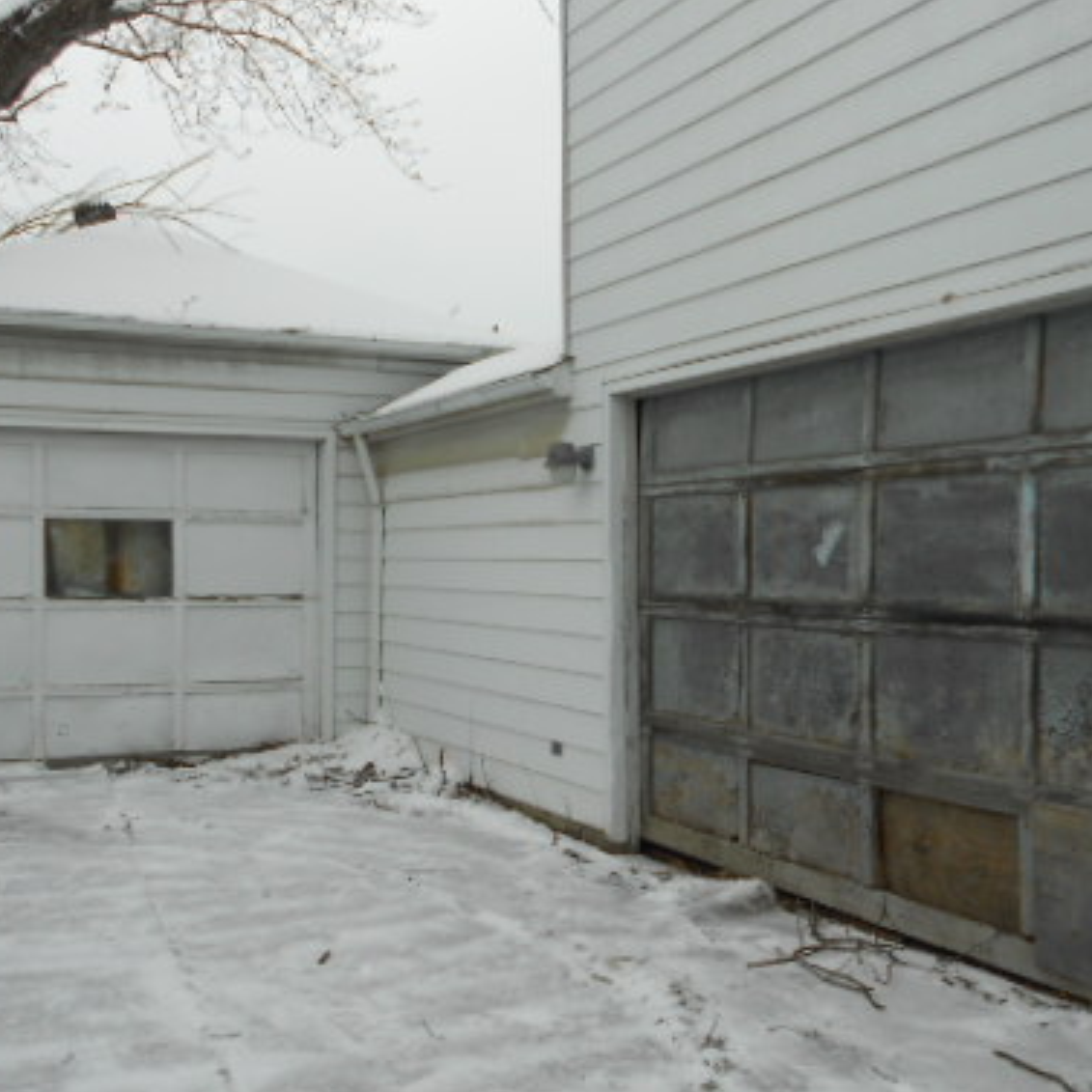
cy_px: 574
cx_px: 516
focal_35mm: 39
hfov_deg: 42.8
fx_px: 1392
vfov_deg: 42.8
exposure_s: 1/500
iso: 80
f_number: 3.2
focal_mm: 4.6
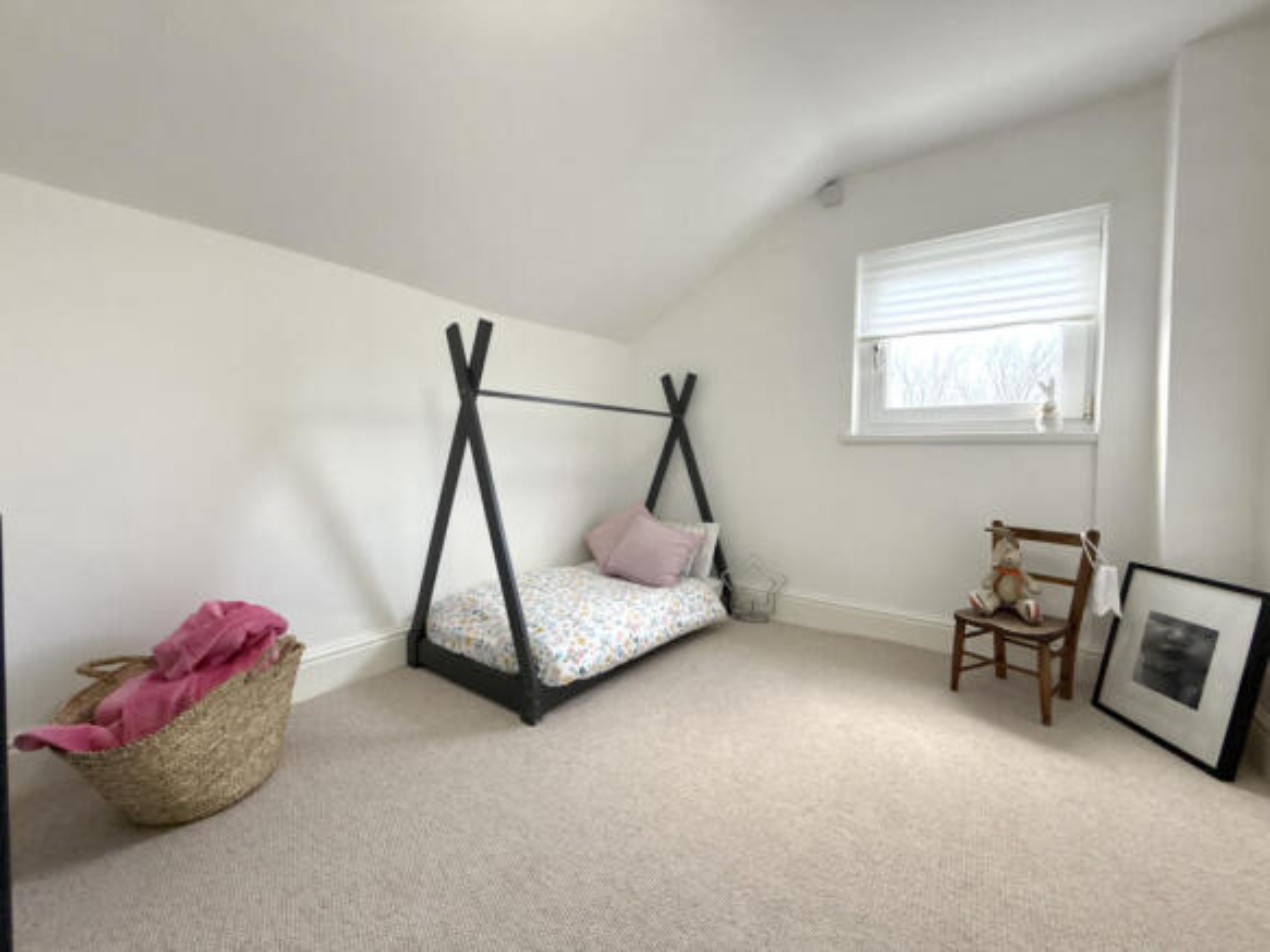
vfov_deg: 85.7
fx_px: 514
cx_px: 635
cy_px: 476
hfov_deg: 102.1
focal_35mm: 14
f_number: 2.2
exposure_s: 1/100
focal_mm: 2.22
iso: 160
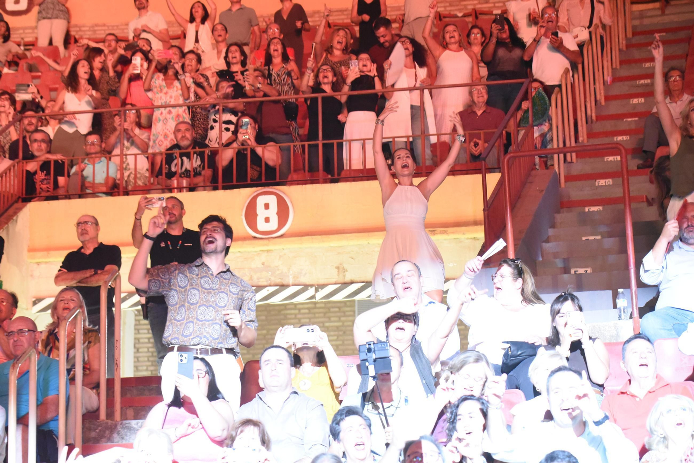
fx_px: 1832
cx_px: 347
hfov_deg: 21.5
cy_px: 232
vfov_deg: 14.4
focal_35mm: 95
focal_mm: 95
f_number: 4
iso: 10000
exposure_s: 1/125
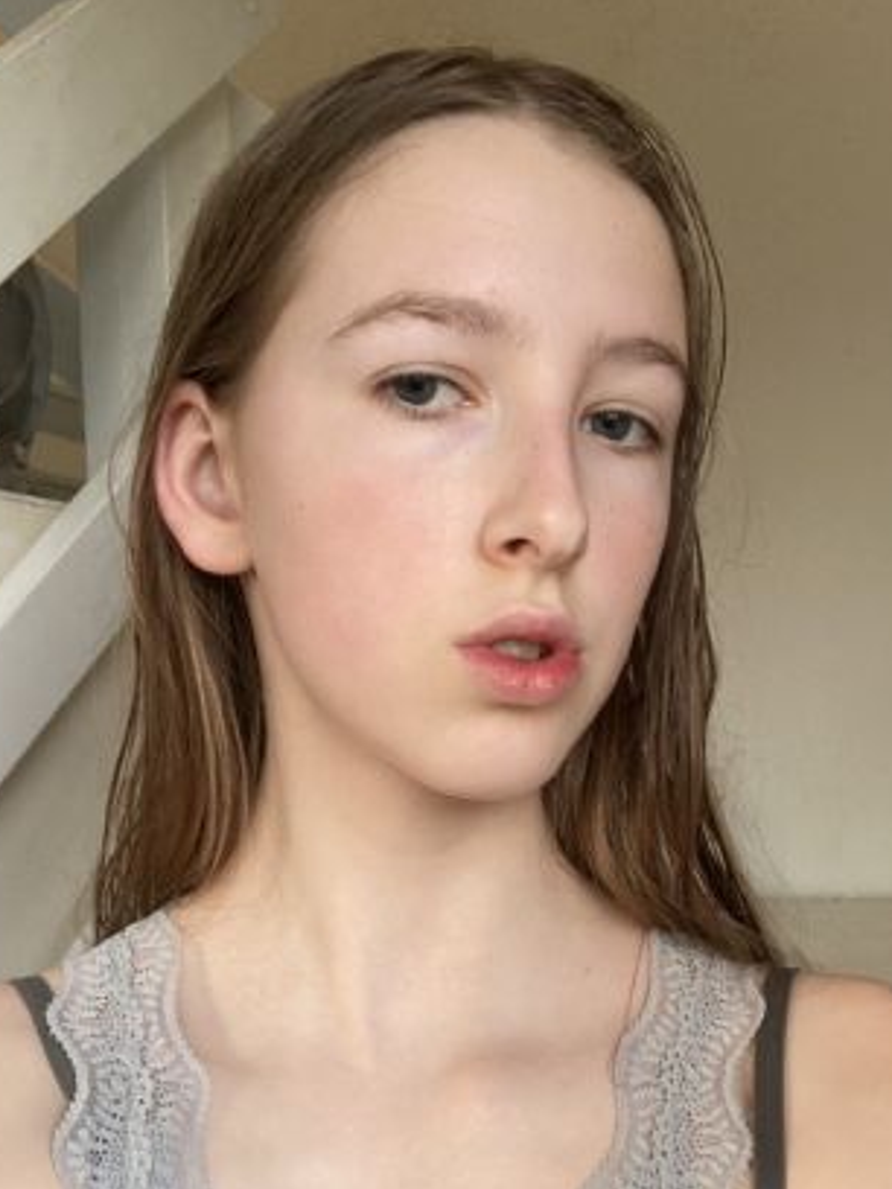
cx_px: 519
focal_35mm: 47
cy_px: 861
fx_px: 1615
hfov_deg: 30.8
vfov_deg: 39.6
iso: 80
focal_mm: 2.87
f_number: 2.2
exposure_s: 1/60
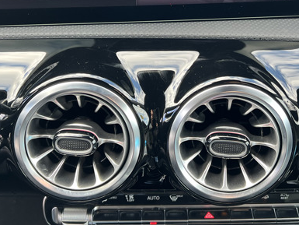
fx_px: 467
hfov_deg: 35.5
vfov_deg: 26.6
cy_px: 49
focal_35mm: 54
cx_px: 158
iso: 80
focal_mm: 5.7
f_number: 1.5
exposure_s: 1/121
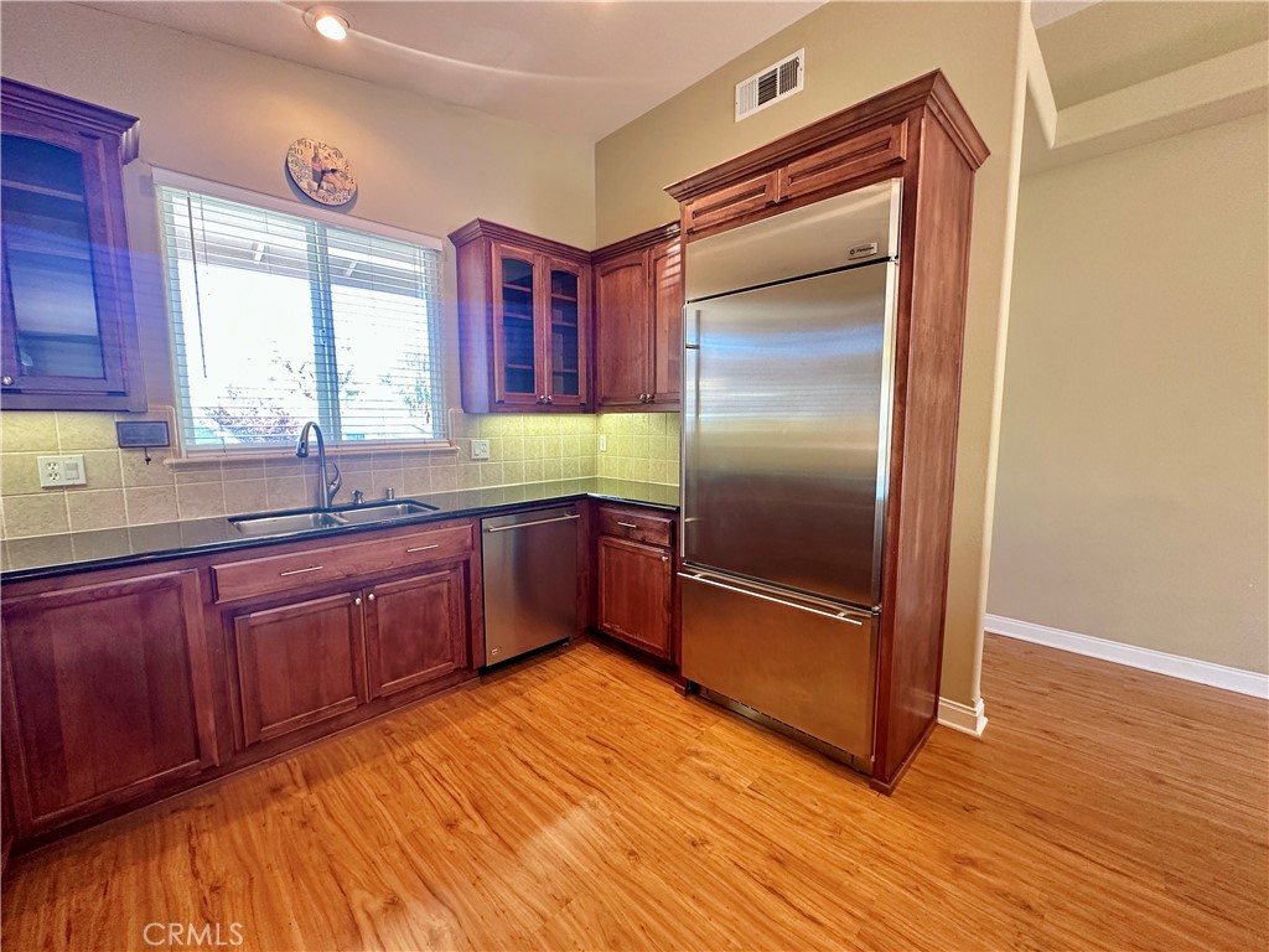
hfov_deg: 102.1
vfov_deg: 85.7
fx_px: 513
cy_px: 476
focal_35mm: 14
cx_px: 634
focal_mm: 2.22
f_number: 2.2
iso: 200
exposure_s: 1/60
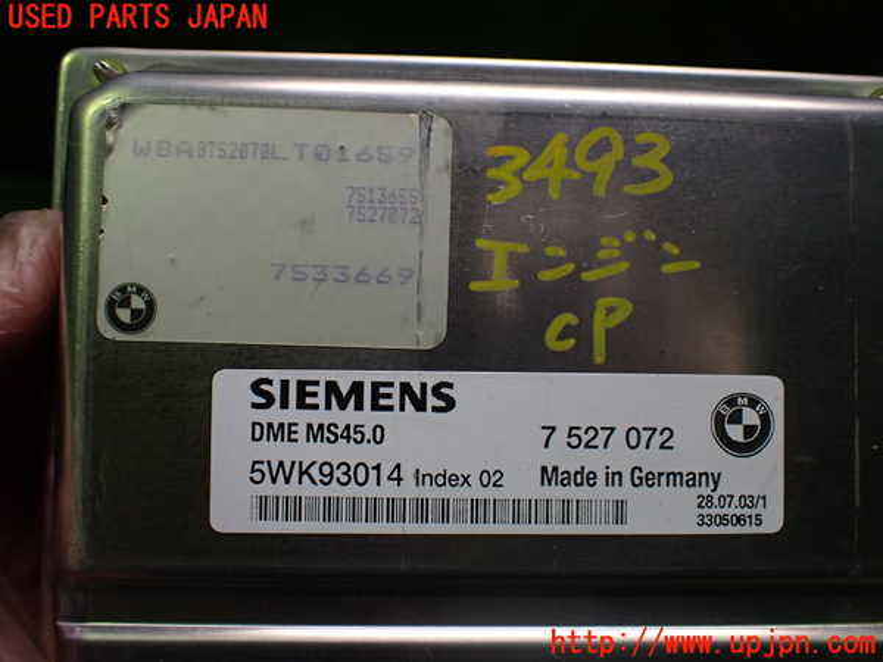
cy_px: 331
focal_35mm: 30
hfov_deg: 60.0
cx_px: 442
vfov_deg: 46.8
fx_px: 765
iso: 320
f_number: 2.3
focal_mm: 5.4
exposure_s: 1/125
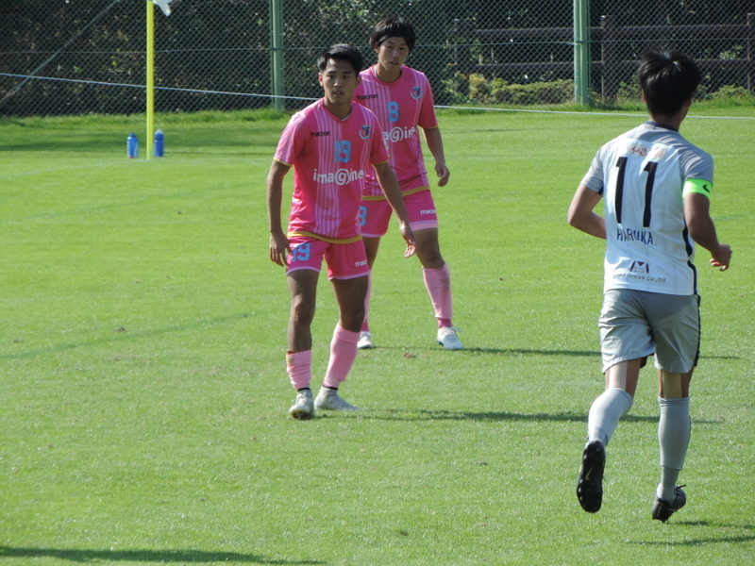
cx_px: 378
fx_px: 9488
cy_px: 283
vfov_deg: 3.4
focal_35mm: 435
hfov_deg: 4.6
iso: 80
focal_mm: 77.5
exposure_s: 1/250
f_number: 4.9
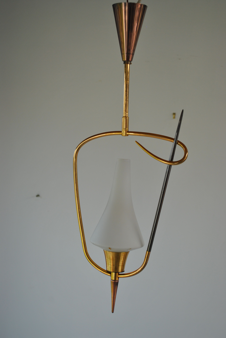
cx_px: 113
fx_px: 507
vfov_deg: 36.8
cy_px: 169
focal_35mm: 54
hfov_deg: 25.1
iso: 200
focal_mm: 36
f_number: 5.6
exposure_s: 1/125
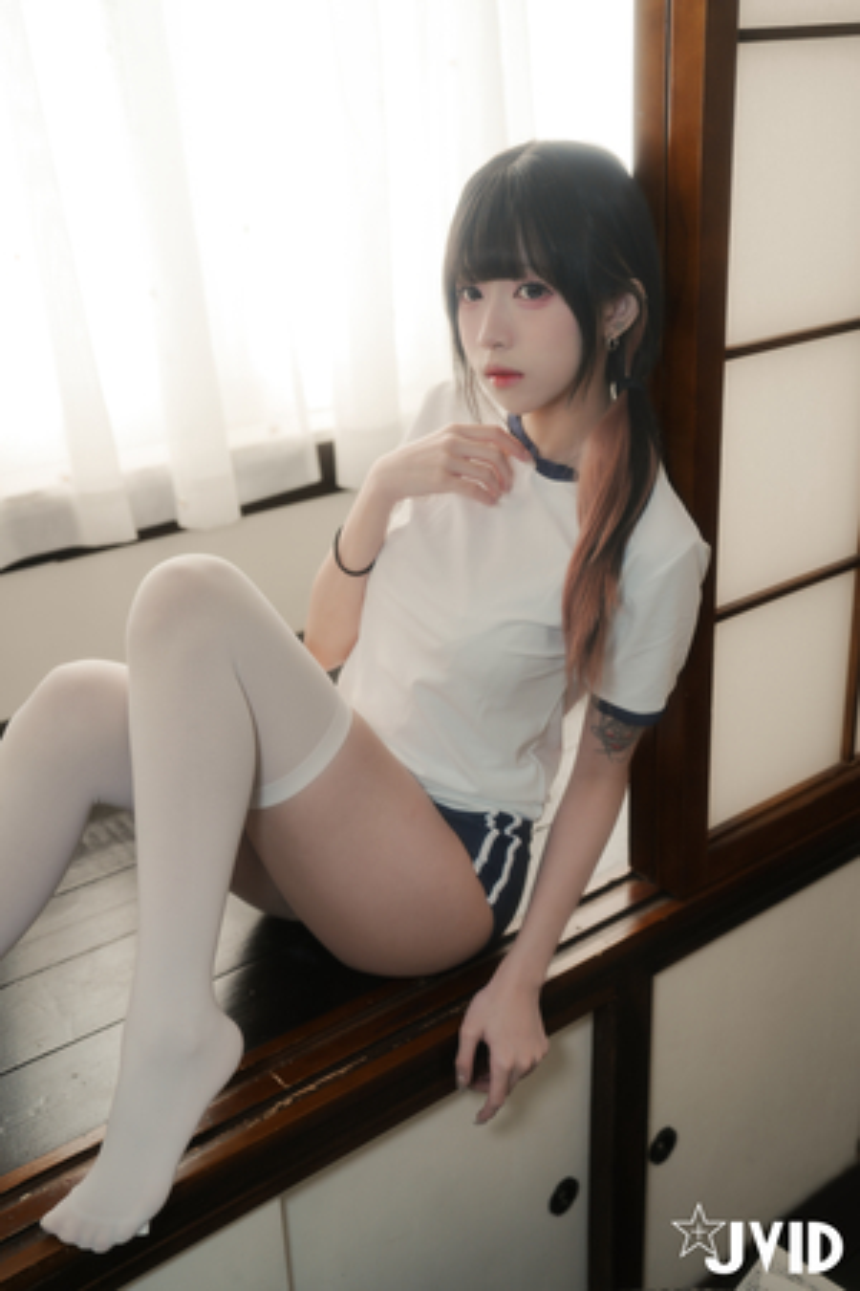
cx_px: 430
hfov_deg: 37.9
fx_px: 1254
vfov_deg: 54.4
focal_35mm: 35
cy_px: 646
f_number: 2.8
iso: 250
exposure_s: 1/160
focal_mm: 35
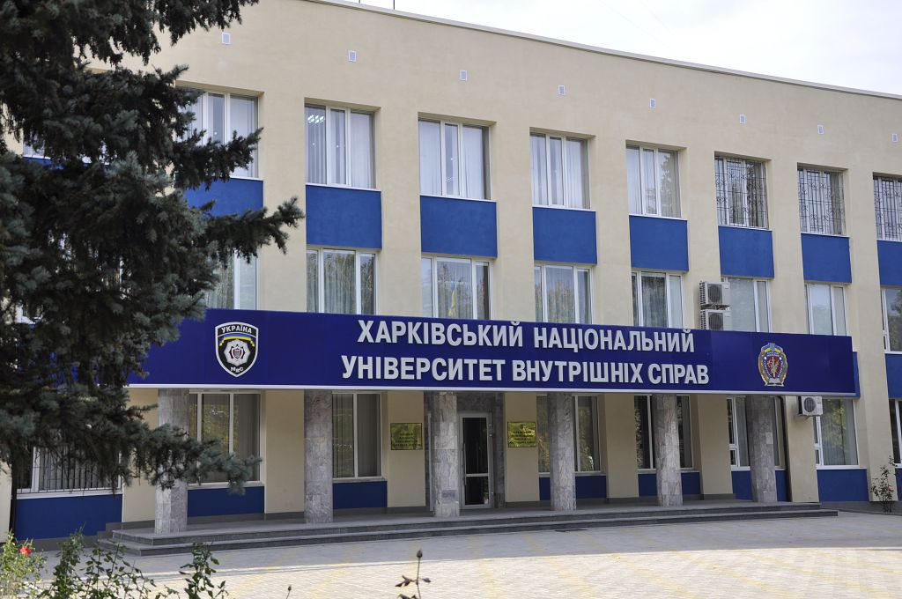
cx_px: 451
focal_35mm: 48
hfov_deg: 41.2
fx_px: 1201
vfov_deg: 28.0
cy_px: 300
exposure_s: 1/50
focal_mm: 32
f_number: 7.1
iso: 200
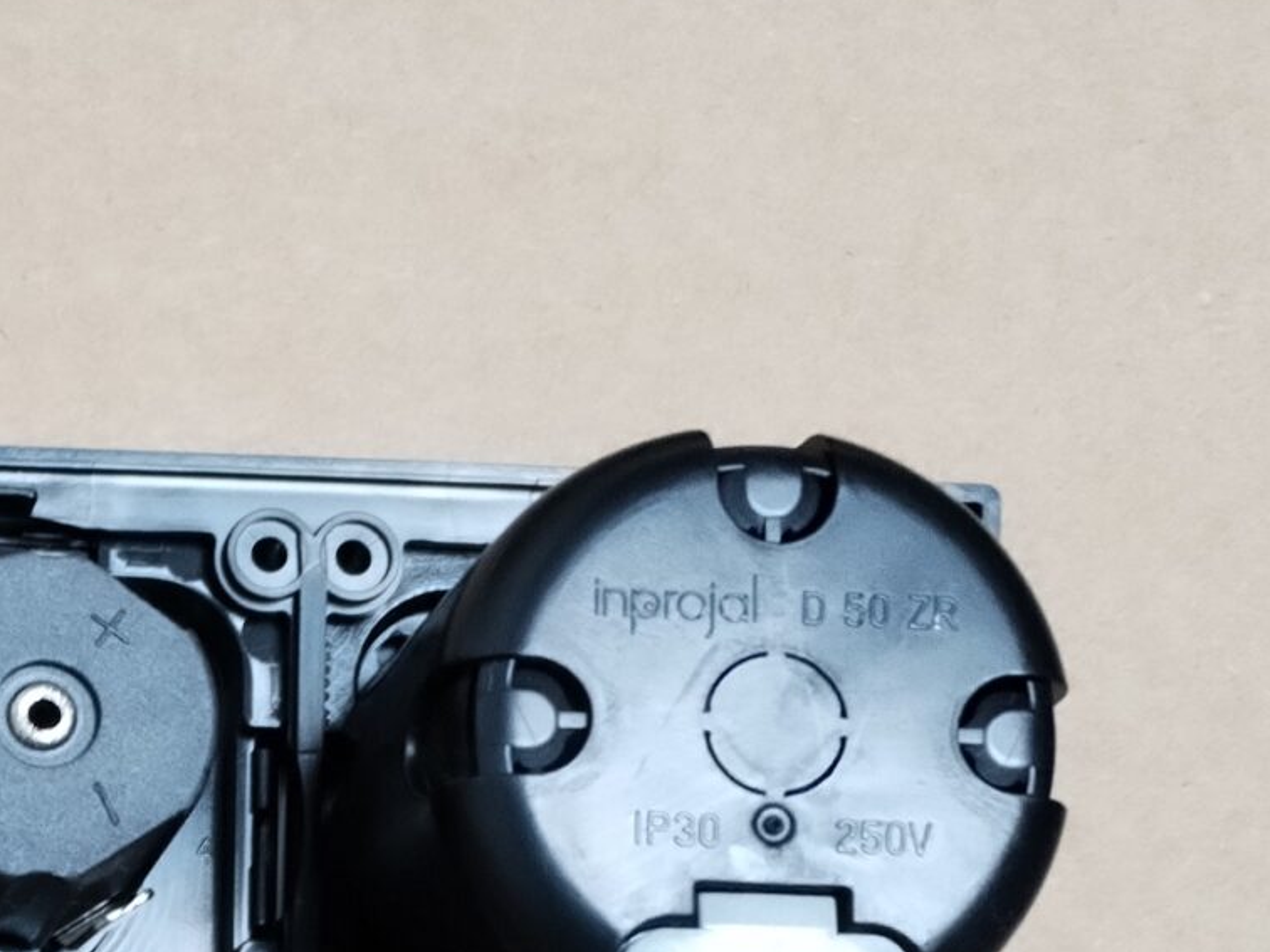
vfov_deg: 15.2
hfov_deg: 20.0
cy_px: 1536
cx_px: -474
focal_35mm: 88
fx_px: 3229
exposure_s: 1/25
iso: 710
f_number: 1.8
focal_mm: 4.75
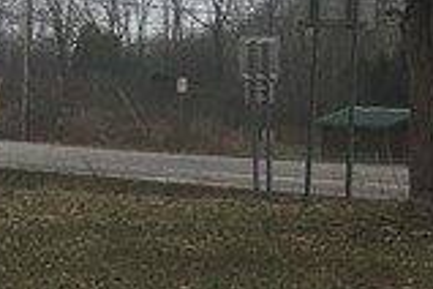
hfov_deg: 10.6
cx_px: 351
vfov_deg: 7.0
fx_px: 2333
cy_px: -30
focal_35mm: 194
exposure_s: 1/1972
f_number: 2.2
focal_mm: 4.15
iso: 25
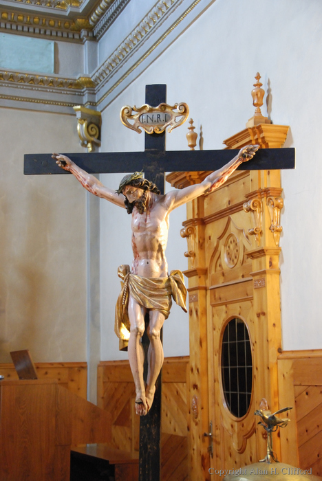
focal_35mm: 66
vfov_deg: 30.5
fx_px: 884
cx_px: 161
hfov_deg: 20.7
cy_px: 240
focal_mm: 44
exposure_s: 1/5
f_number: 4.5
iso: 1600
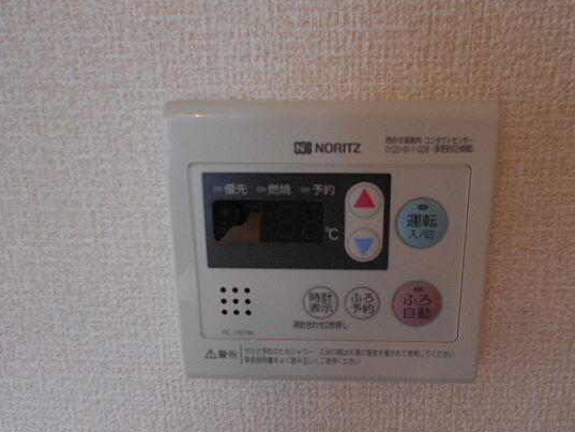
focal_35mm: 31
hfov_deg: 58.2
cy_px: 238
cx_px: 318
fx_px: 515
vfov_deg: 45.4
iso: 80
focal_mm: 4.6
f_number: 3.2
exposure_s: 1/30
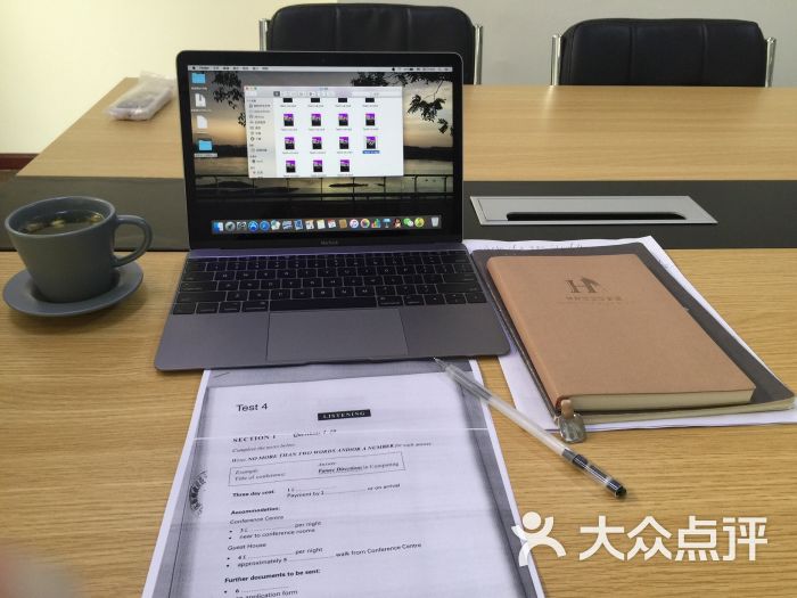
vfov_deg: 48.2
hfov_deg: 61.7
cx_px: 398
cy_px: 299
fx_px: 668
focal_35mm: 29
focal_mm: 4.15
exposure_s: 1/33
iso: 64
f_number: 2.2
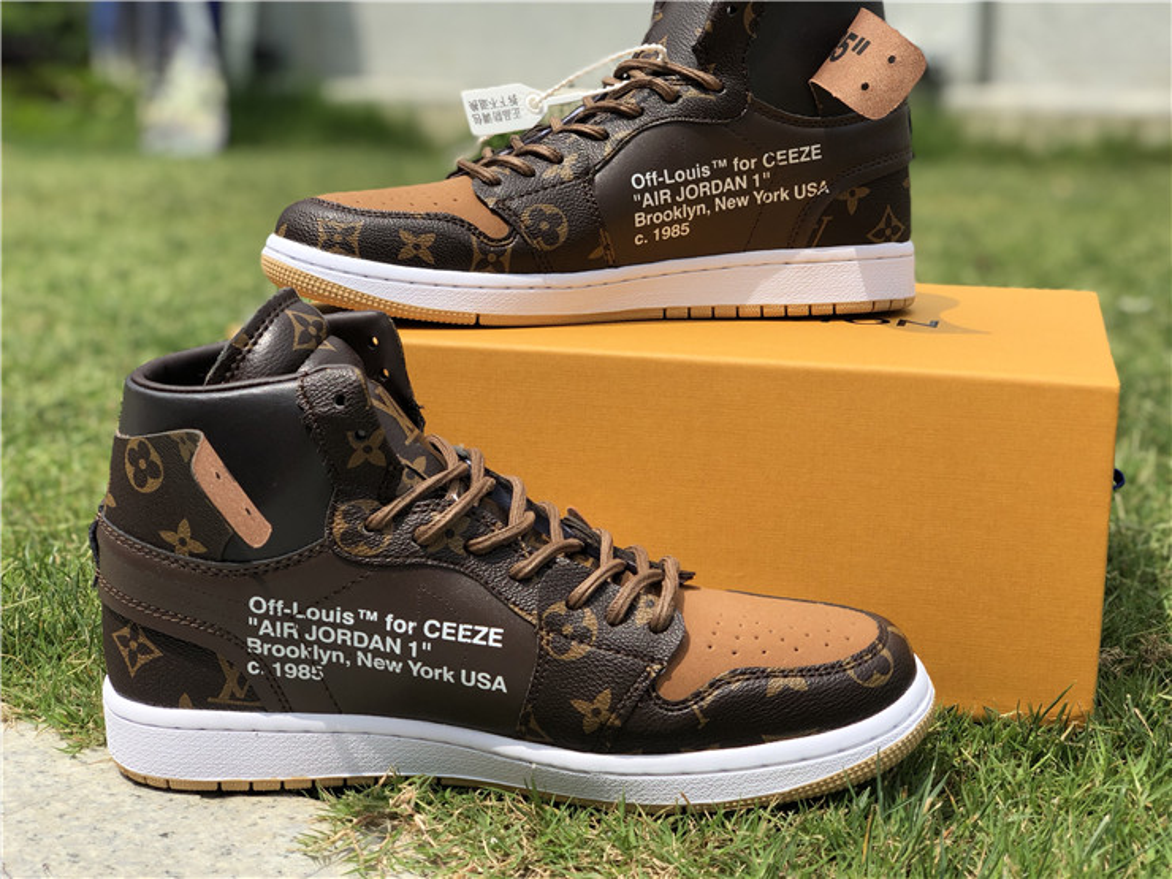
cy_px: 440
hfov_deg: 36.8
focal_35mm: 52
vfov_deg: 28.0
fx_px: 1761
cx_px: 586
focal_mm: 6
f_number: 2.4
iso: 16
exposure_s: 1/1333
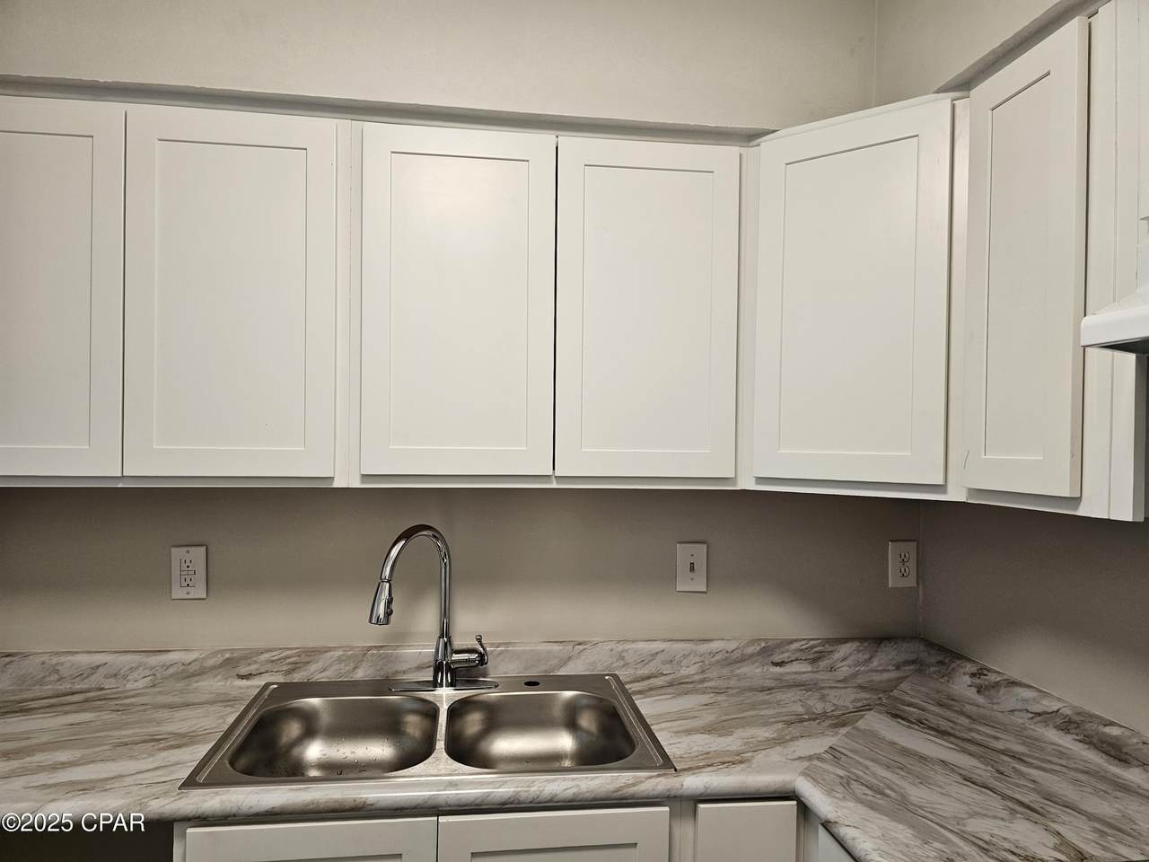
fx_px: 763
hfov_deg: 73.9
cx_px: 574
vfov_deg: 58.9
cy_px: 431
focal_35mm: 23
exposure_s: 1/120
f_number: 1.7
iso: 160
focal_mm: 6.3
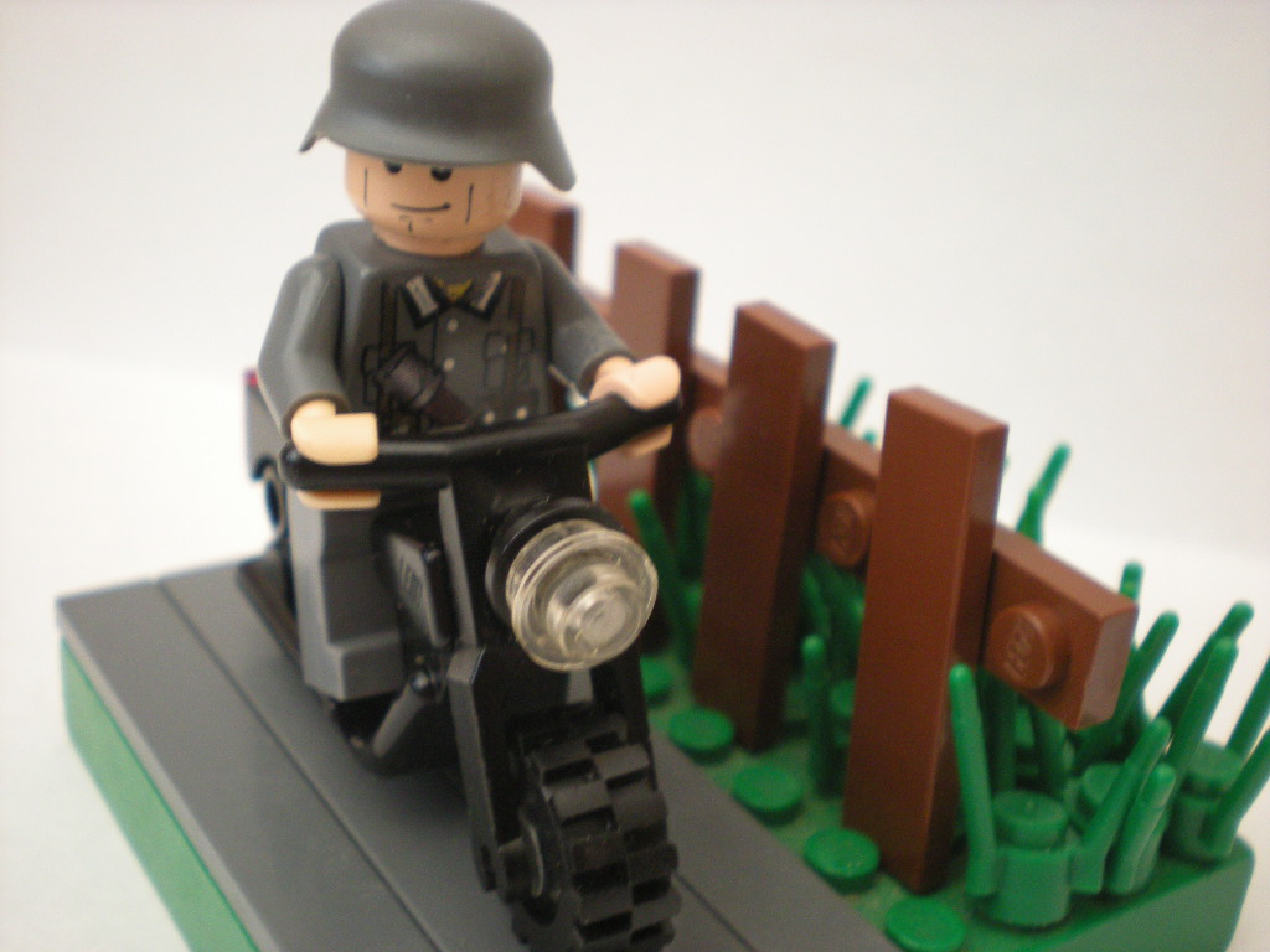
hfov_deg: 42.9
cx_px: 635
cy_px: 476
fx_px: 1614
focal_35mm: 44
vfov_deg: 32.9
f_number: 3.5
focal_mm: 7.4
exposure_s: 1/7.9
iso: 255
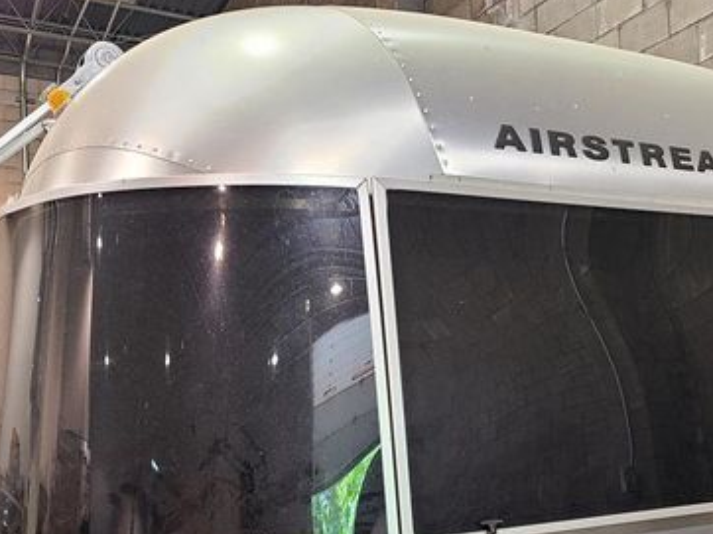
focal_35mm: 46
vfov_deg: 31.2
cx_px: 528
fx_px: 947
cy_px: 365
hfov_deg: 40.2
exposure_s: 1/39
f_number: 1.8
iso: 200
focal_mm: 5.4
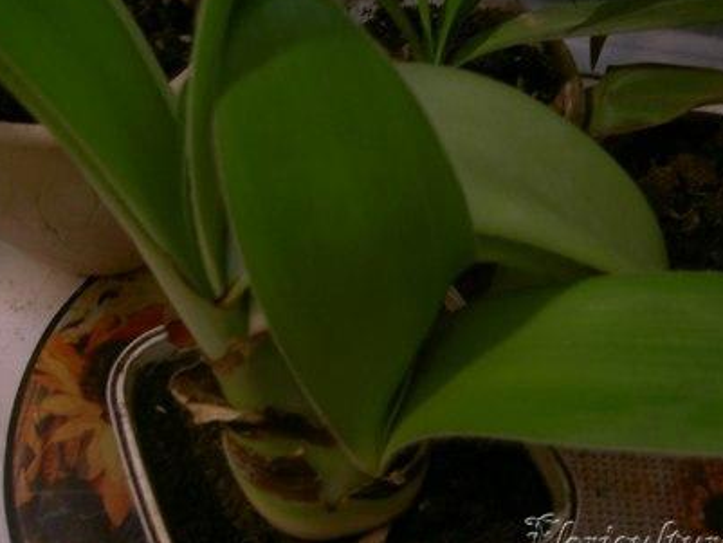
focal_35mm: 38
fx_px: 794
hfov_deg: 48.9
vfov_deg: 37.7
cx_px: 388
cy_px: 254
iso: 50
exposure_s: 1/8
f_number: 2.8
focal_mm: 5.6
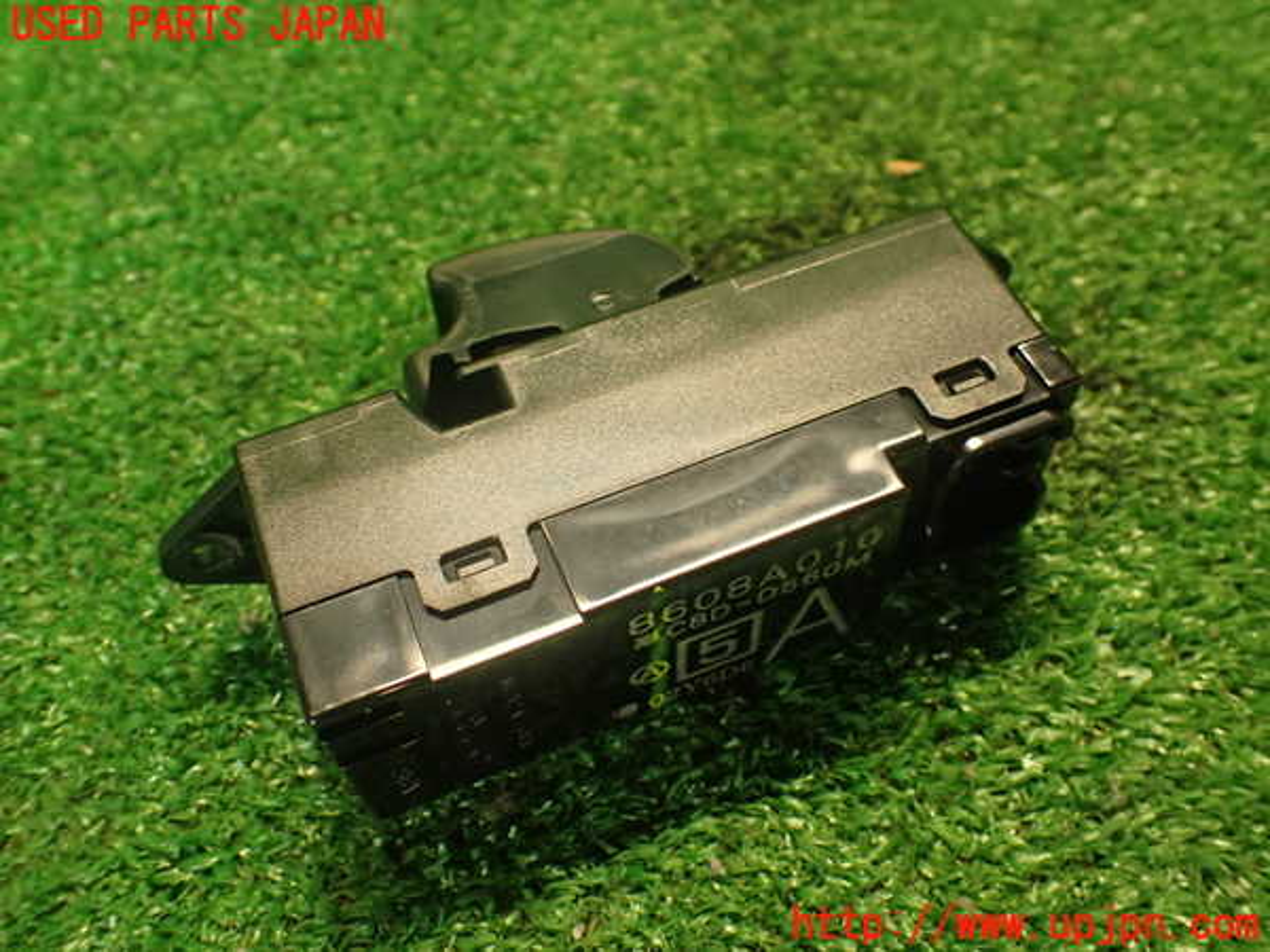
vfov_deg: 44.2
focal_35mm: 32
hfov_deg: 56.8
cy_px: 476
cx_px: 635
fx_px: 1174
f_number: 2.4
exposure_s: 1/30
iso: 400
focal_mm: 5.79
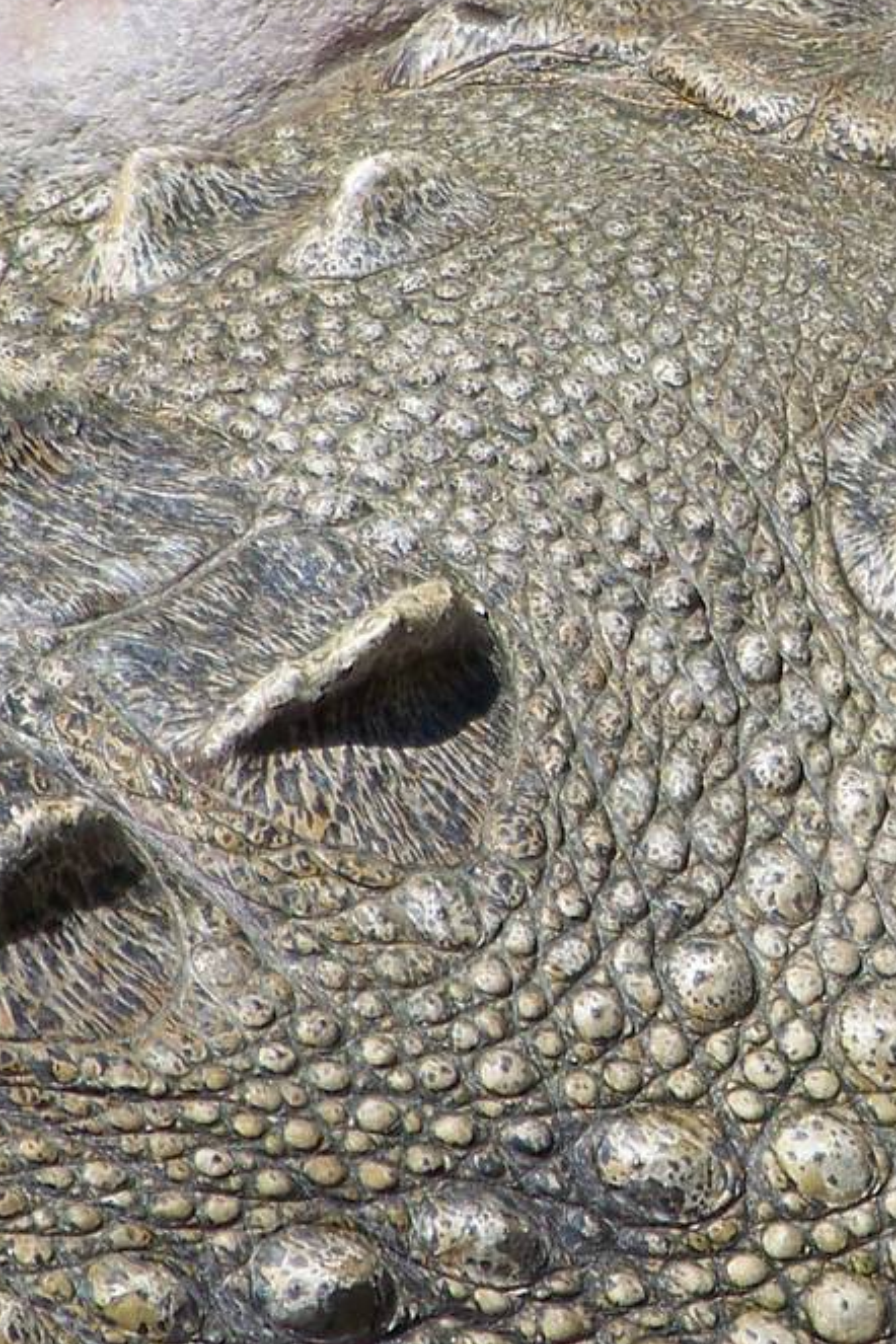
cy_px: 405
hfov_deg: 1.3
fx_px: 40466
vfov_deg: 1.9
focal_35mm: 1084
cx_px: 811
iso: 64
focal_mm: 70.2
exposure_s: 1/320
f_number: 4.8
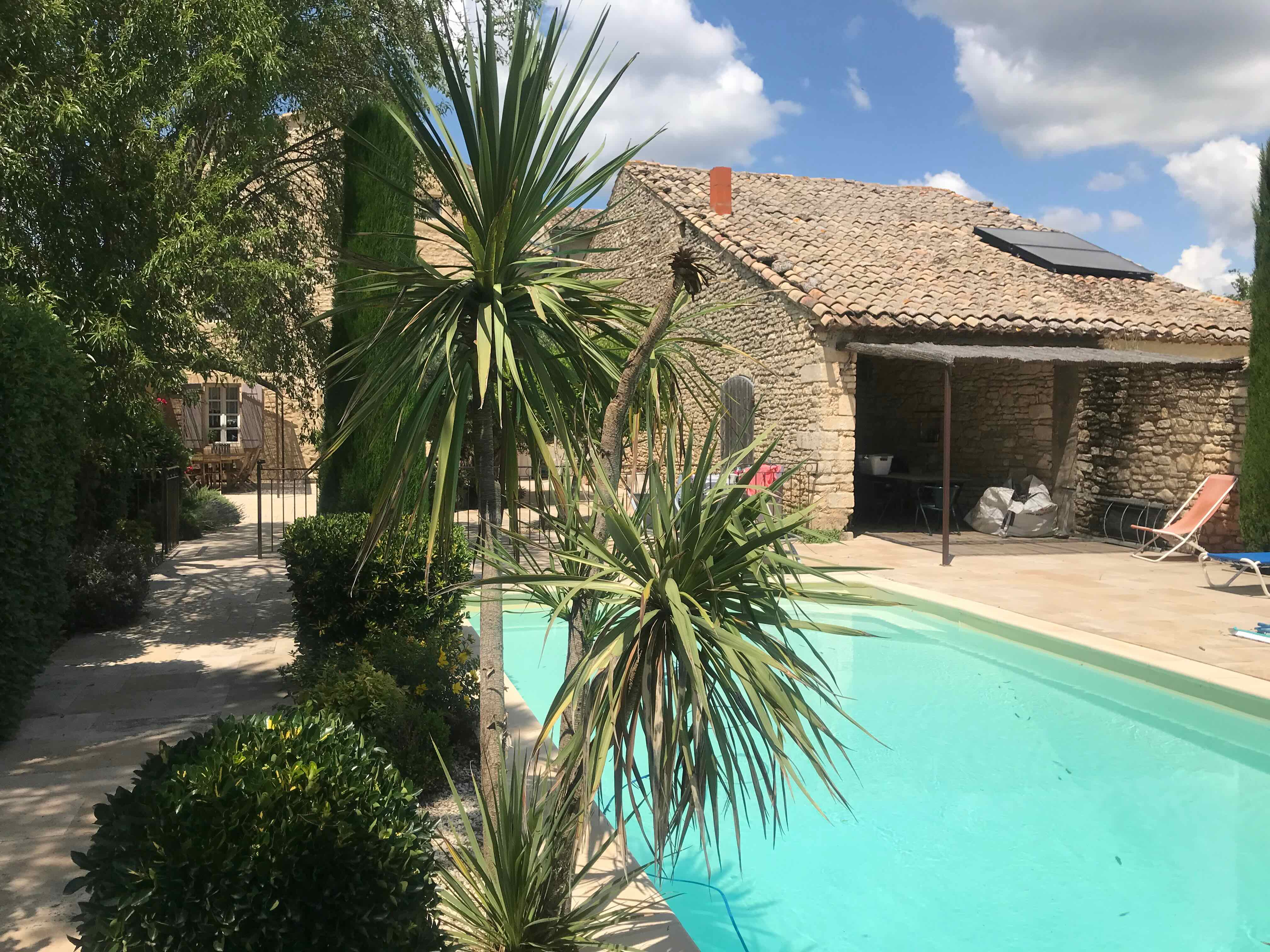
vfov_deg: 49.7
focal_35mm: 28
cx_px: 635
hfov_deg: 63.4
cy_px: 476
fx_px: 1027
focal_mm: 3.99
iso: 20
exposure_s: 1/4000
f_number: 1.8
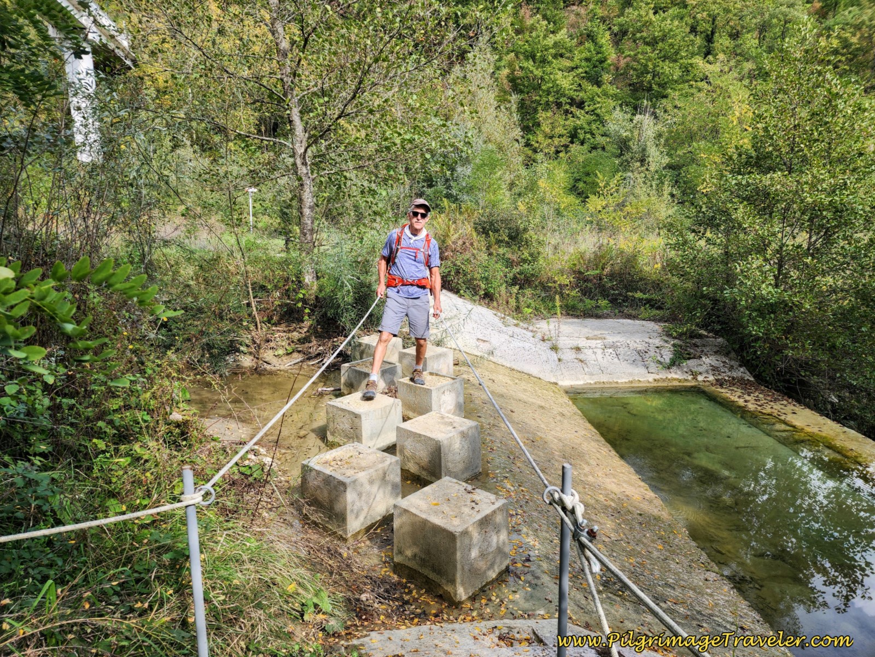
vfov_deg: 58.9
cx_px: 438
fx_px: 581
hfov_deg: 73.9
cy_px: 328
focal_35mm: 23
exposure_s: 1/393
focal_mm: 6.4
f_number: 1.8
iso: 12
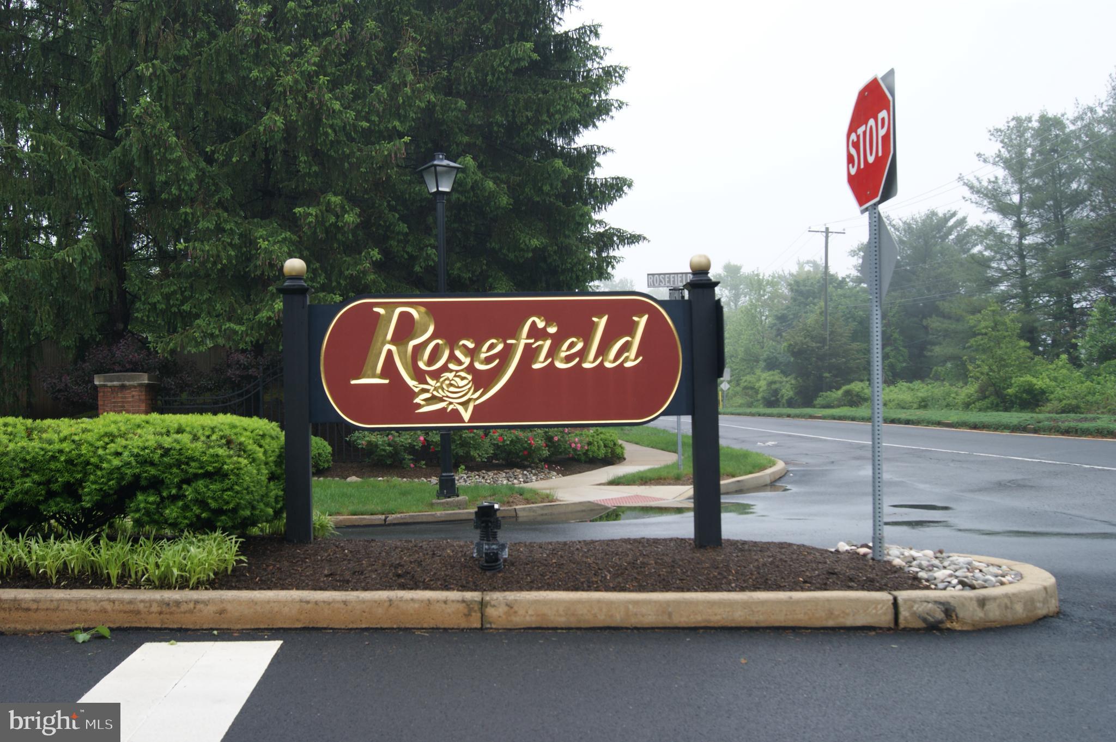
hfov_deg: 53.2
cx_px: 558
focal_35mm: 36
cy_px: 371
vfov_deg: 36.8
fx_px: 1115
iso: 100
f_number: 7.1
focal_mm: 24
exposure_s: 1/60
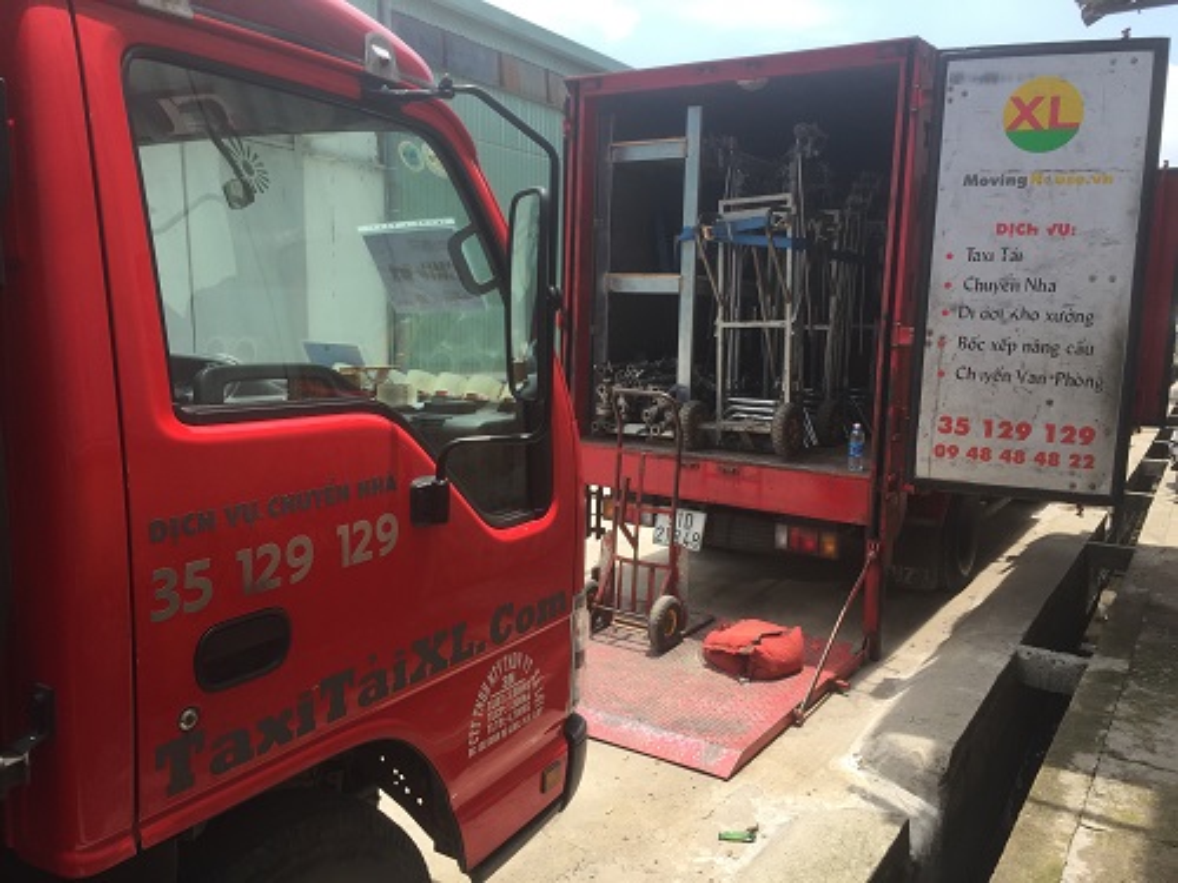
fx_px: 987
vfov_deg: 48.2
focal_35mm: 29
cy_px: 442
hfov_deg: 61.7
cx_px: 589
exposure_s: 1/989
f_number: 2.2
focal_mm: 4.15
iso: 32
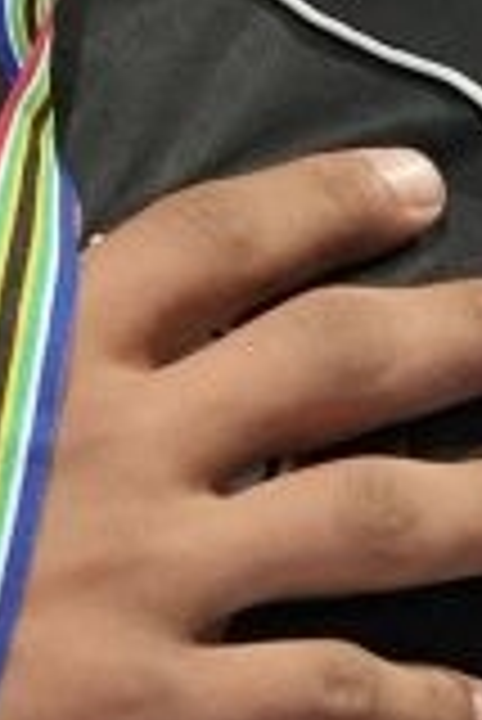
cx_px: -396
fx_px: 45087
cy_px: 356
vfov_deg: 0.9
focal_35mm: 2250
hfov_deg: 0.6
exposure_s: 1/250
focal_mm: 200
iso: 4000
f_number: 2.8
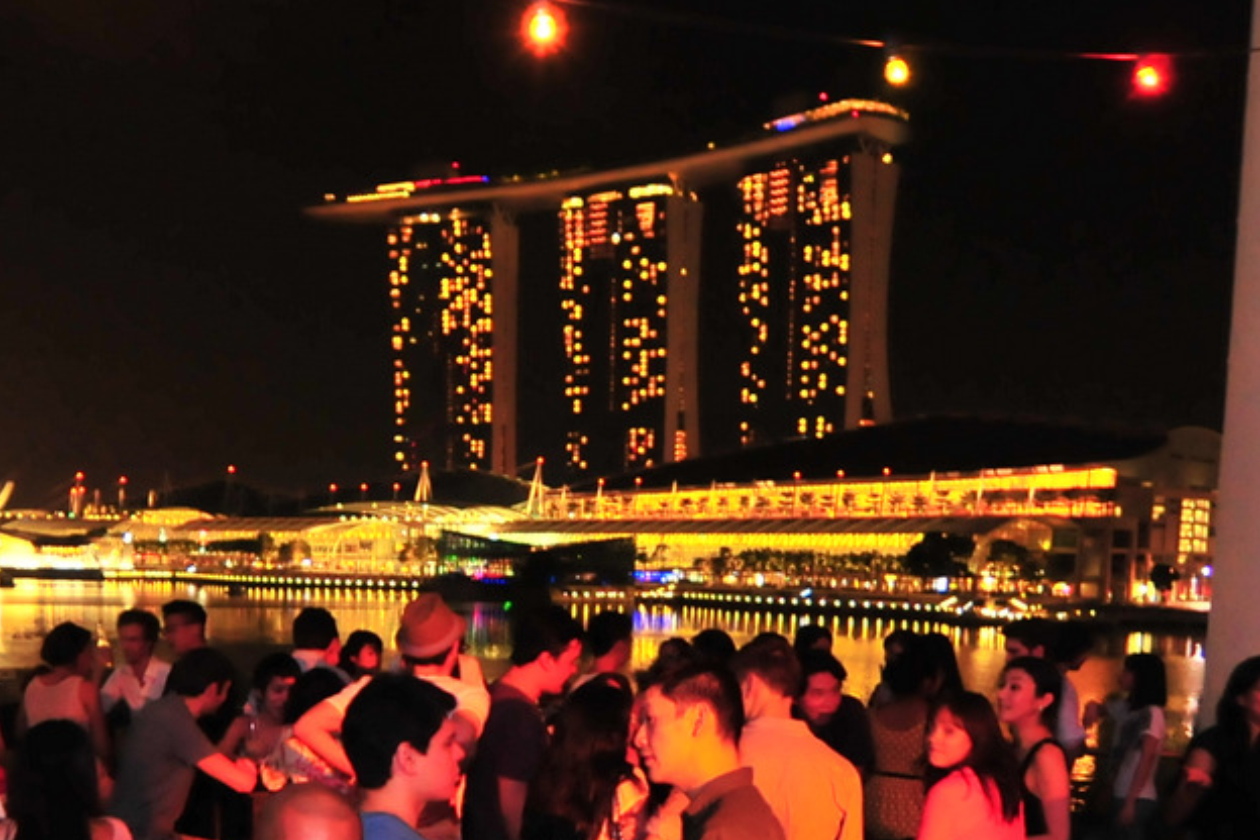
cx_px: 509
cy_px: 744
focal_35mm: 42
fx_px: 1480
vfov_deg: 30.4
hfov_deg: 45.9
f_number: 2.8
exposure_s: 1/8
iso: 800
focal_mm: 11
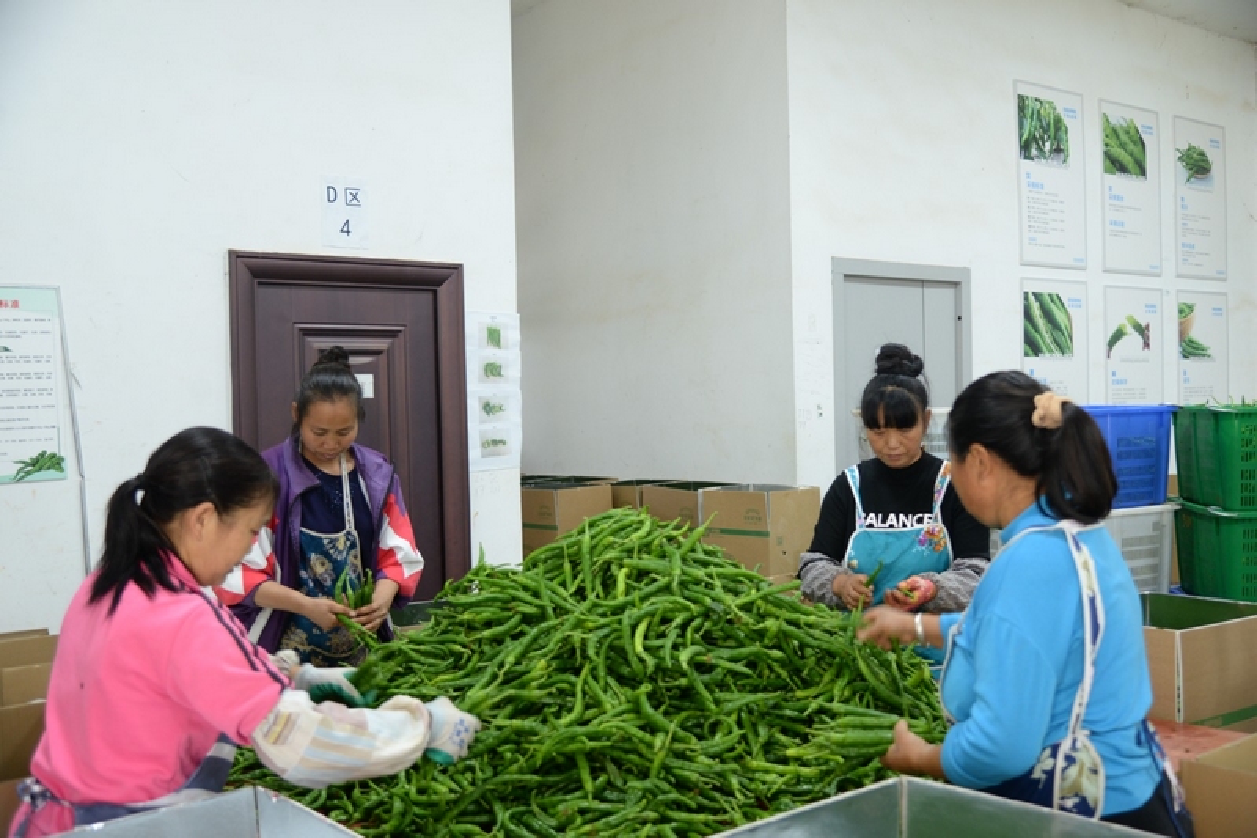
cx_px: 628
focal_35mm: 34
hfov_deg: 55.8
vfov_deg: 38.9
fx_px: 1187
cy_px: 419
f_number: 4
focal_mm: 34
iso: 720
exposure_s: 1/40
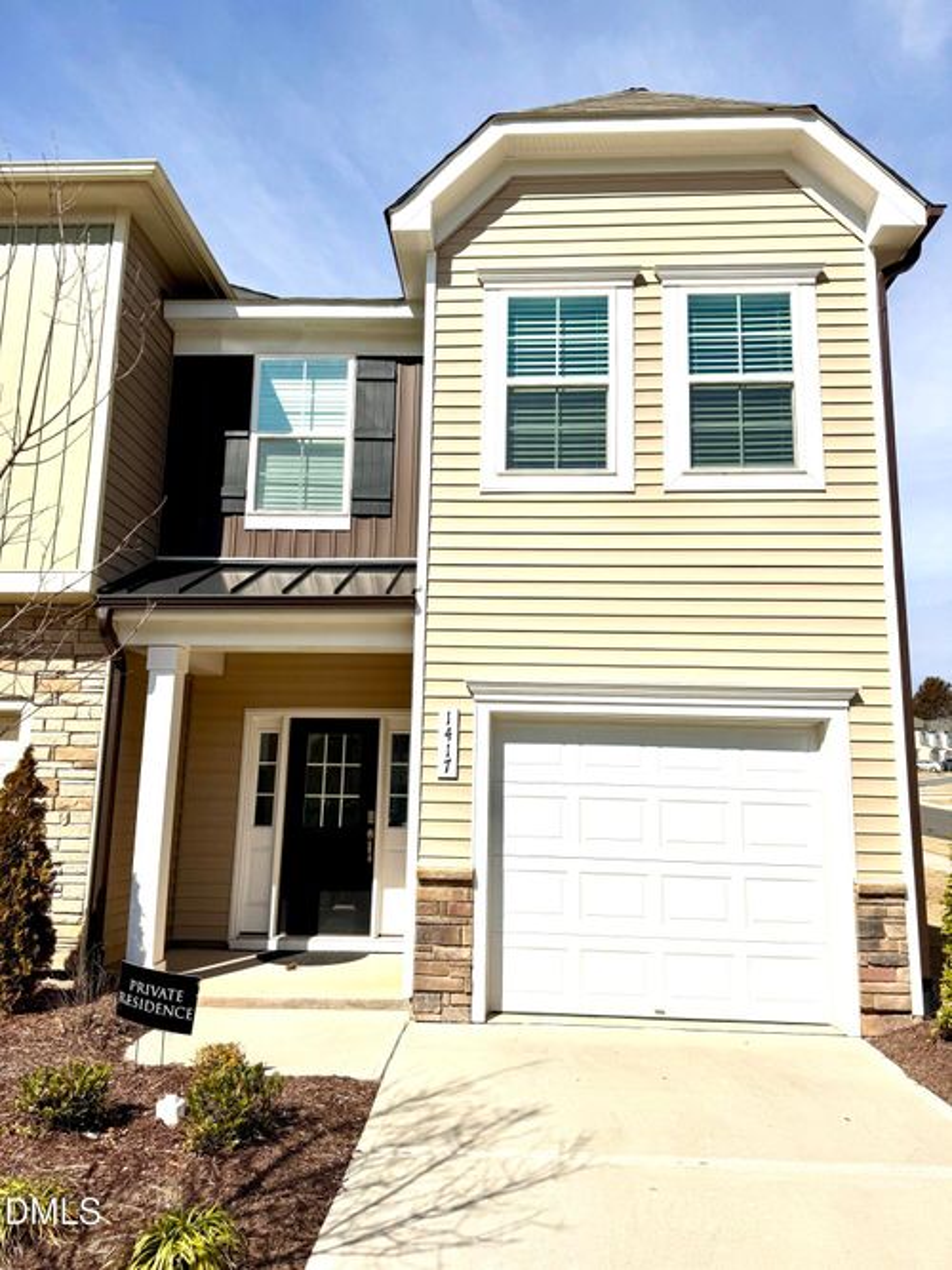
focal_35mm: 24
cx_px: 476
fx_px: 880
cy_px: 635
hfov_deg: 56.8
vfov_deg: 71.6
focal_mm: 6.76
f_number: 1.78
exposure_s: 1/12346
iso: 64
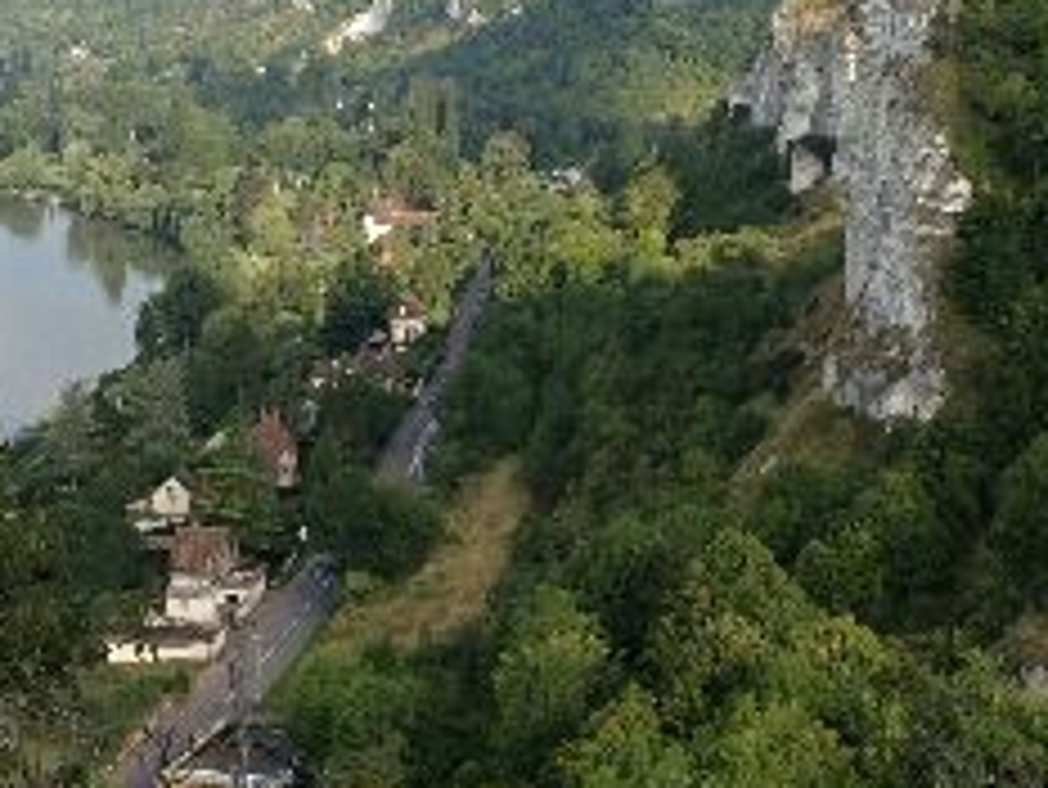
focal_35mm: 90
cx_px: 463
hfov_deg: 21.8
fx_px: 2726
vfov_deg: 16.3
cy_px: 158
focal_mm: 4.28
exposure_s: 1/800
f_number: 2.4
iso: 50
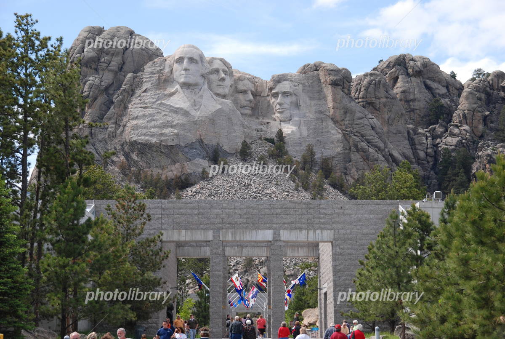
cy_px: 170
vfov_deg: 14.1
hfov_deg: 20.9
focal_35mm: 98
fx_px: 1370
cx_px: 252
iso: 400
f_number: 7.1
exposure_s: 1/800
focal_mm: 65
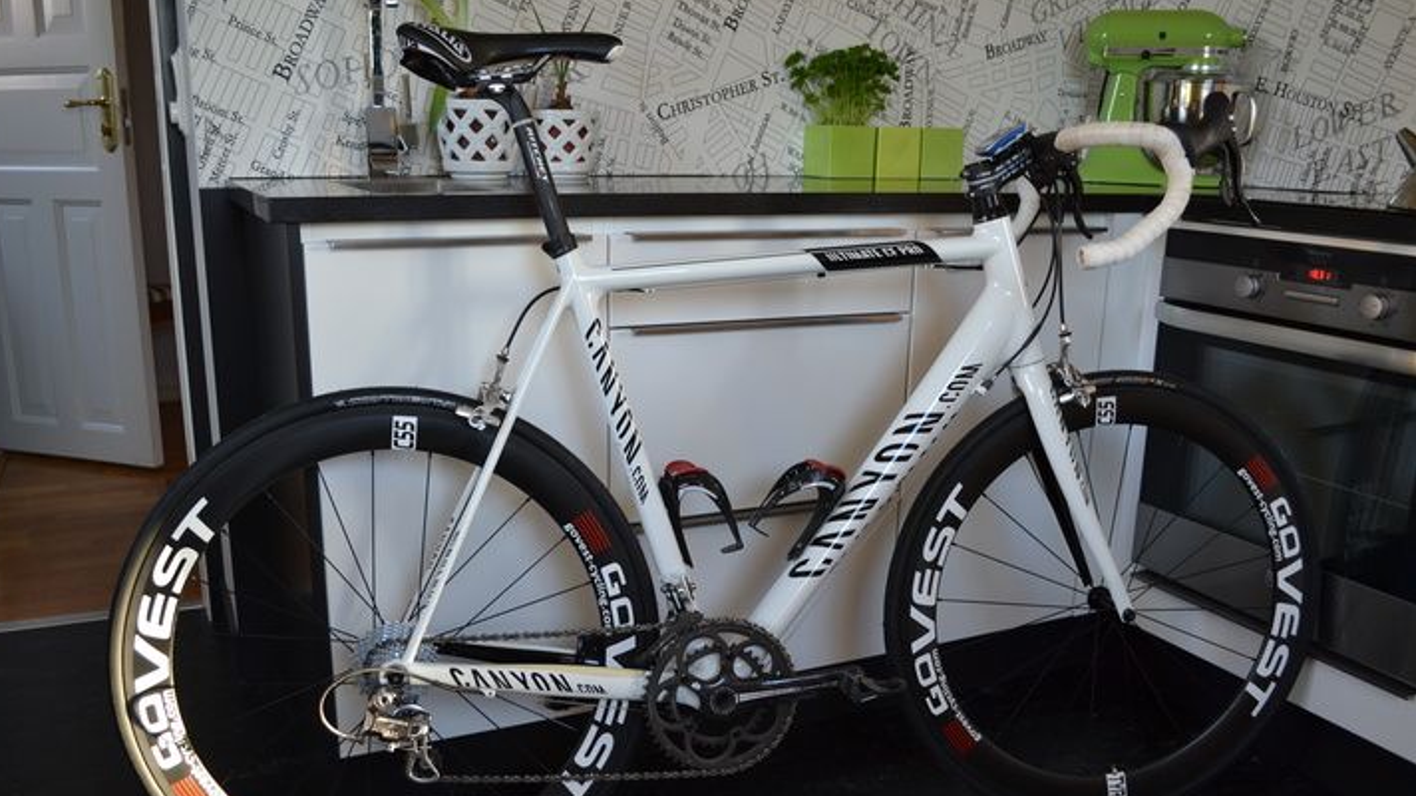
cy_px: 465
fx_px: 1201
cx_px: 697
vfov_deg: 36.5
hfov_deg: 61.0
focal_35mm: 32
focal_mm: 20
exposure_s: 1/50
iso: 400
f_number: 3.8
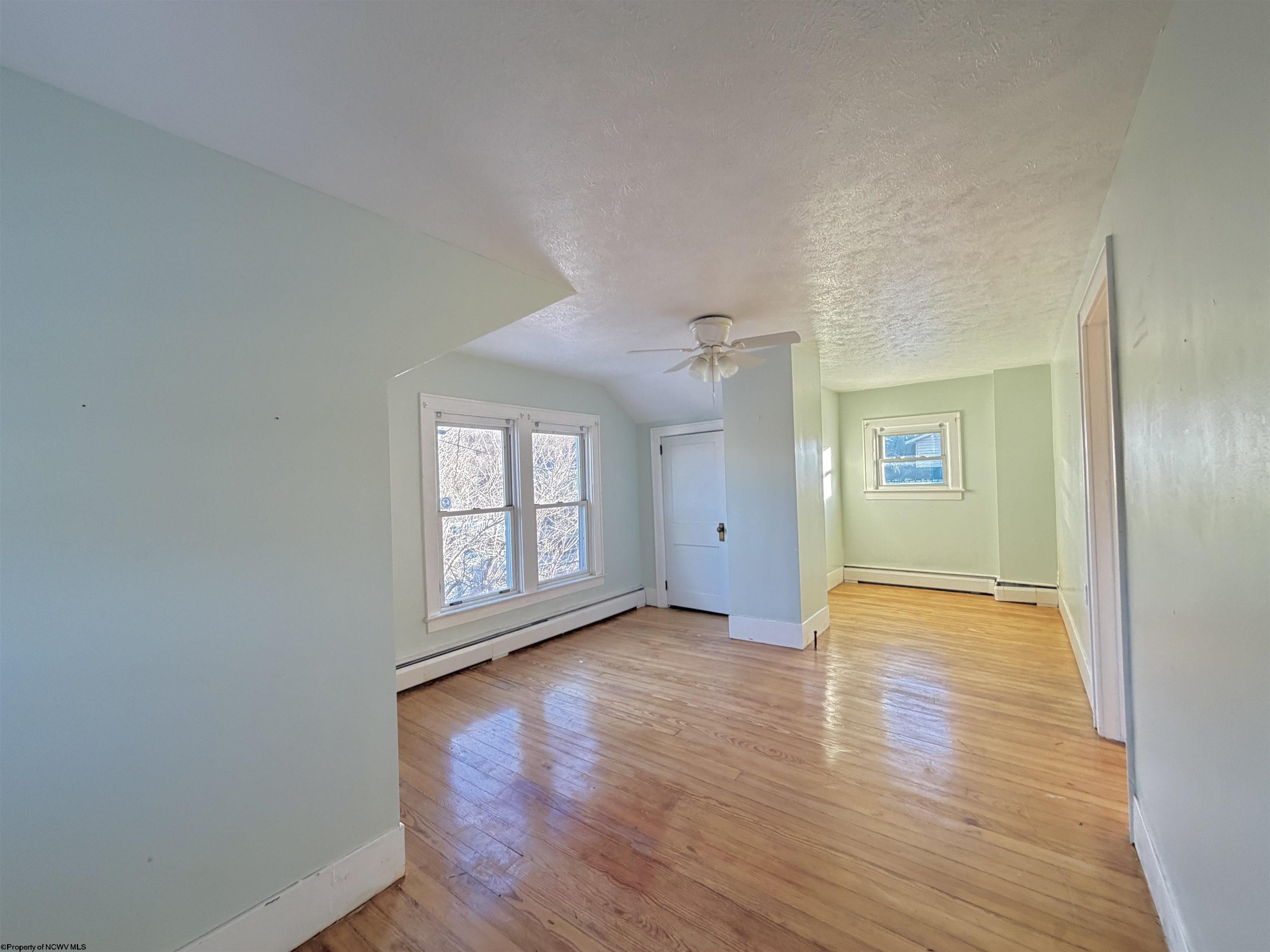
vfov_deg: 85.7
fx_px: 514
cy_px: 476
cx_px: 635
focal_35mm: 14
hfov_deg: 102.1
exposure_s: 1/60
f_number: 2.2
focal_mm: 2.22
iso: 400
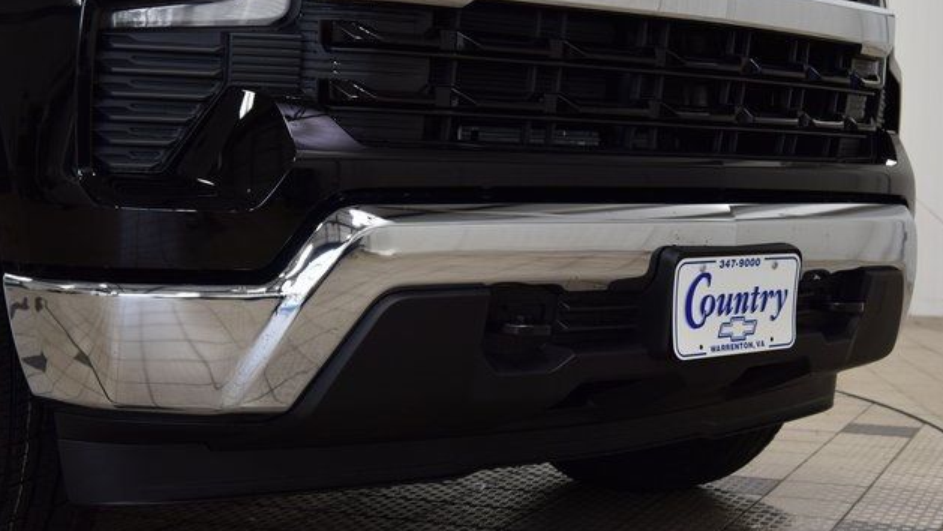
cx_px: 474
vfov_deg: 18.8
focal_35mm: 64
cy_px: 280
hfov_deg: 32.8
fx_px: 1600
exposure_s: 1/25
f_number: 7.1
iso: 400
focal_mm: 40
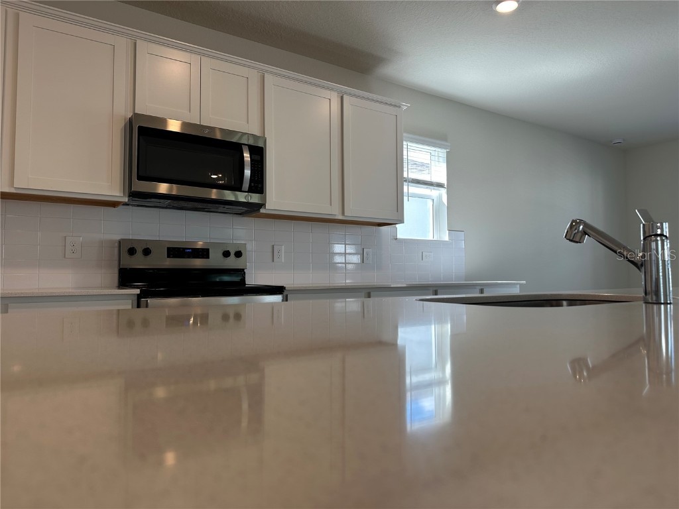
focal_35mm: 24
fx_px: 471
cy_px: 254
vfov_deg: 56.8
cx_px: 340
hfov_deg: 71.6
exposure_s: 1/154
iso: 64
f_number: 1.78
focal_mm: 6.86
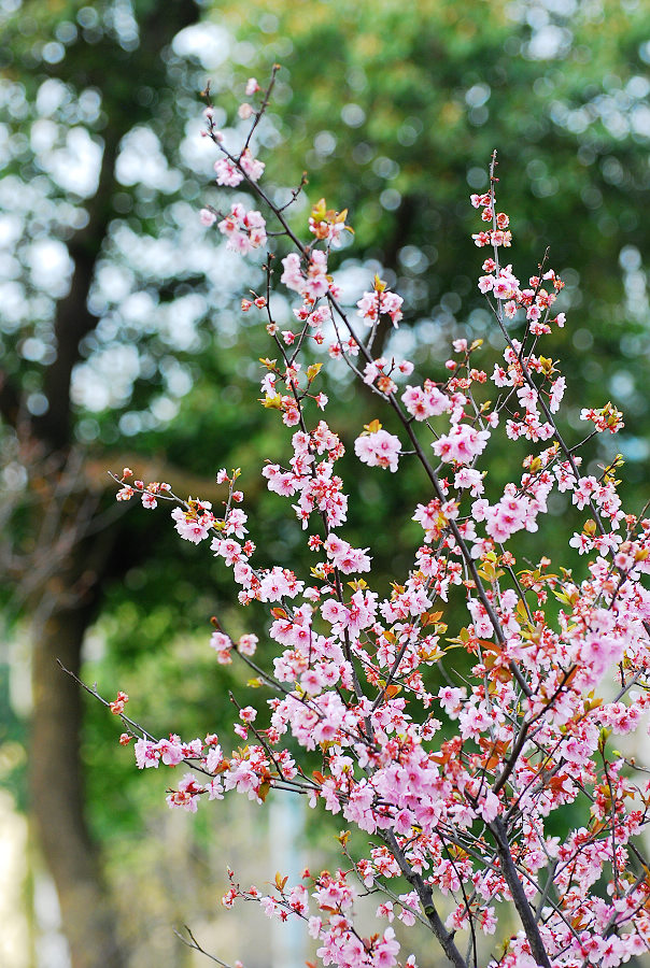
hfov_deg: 9.0
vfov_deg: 13.4
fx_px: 4124
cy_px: 484
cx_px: 325
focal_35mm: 153
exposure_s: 1/80
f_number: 4.8
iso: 200
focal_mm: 102
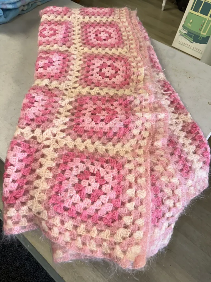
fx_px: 195
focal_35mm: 24
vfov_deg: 71.6
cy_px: 141
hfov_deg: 56.8
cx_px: 106
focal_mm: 6.86
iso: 50
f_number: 1.78
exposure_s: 1/52
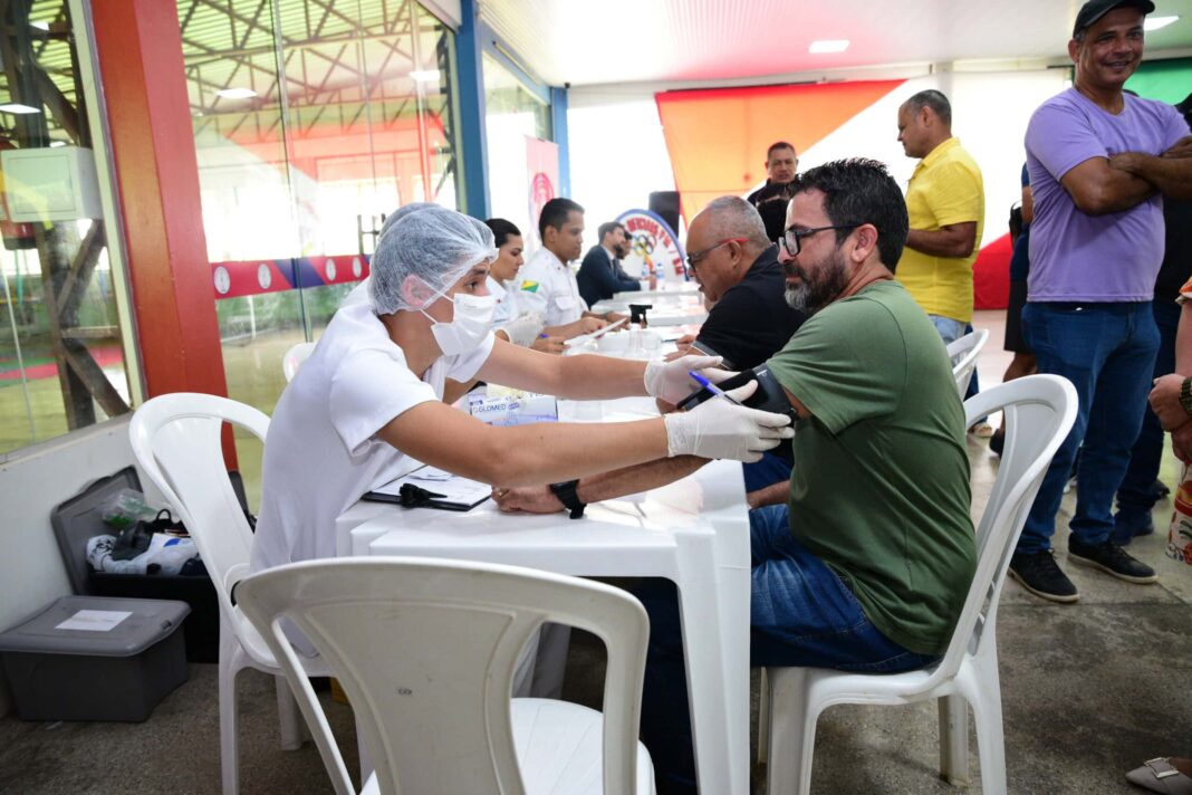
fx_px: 795
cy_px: 398
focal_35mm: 24
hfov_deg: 73.7
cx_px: 596
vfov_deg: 53.1
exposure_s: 1/160
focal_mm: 24
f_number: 3.5
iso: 2500
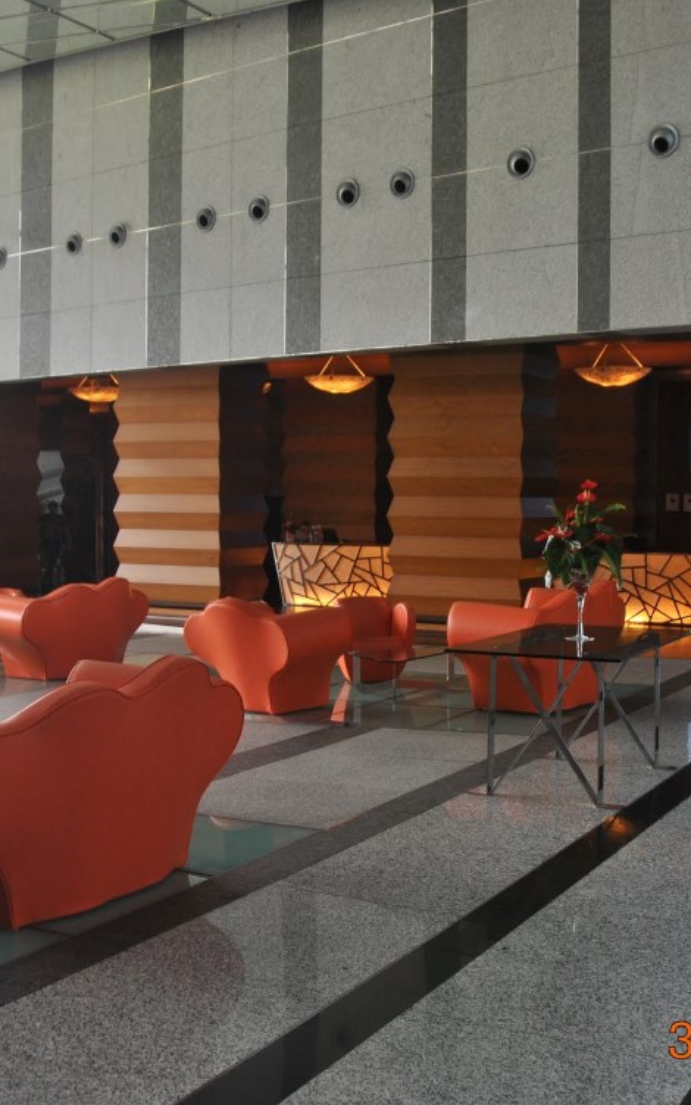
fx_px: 1266
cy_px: 561
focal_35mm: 42
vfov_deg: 47.2
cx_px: 404
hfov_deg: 30.5
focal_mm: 18
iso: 200
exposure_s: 1/50
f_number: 3.5
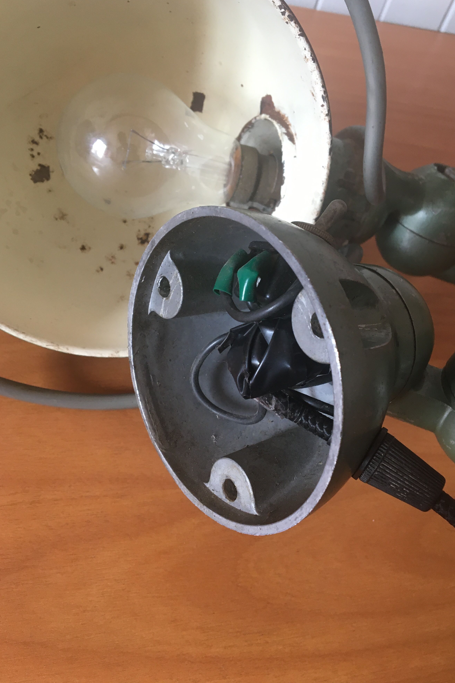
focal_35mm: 31
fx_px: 588
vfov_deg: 60.3
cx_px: 248
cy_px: 332
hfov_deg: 42.3
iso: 50
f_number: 2.2
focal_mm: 4.15
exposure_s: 1/33
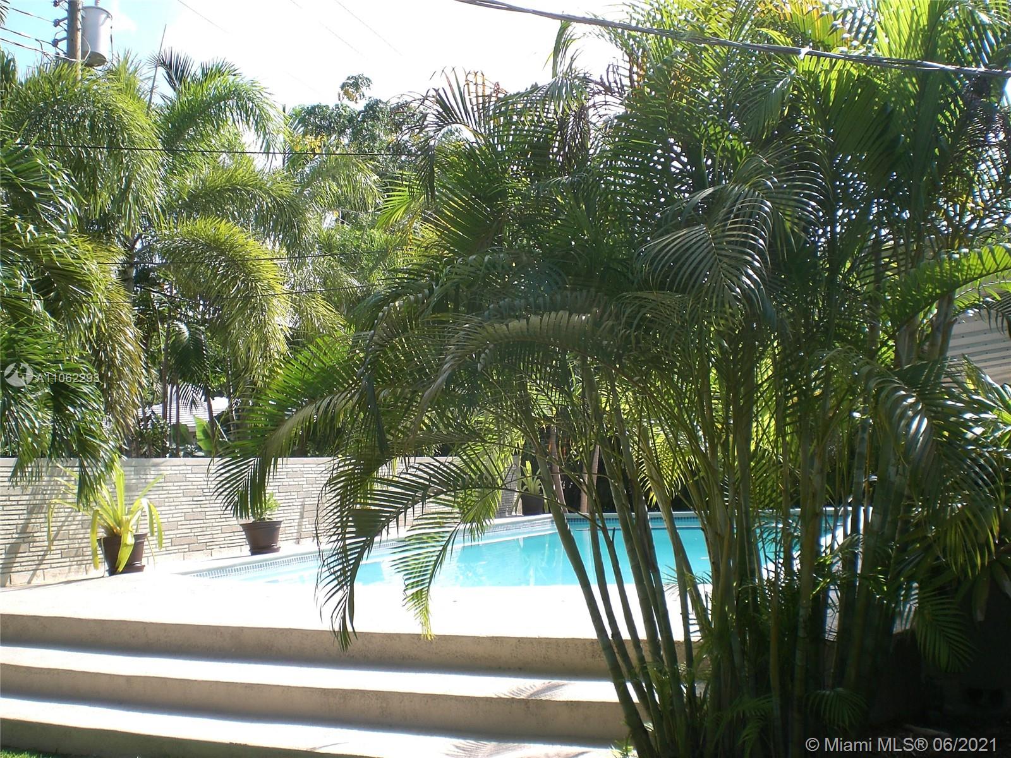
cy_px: 379
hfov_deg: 49.0
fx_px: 1110
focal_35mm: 38
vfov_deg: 37.7
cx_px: 506
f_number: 4.4
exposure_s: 1/200
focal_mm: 6.3
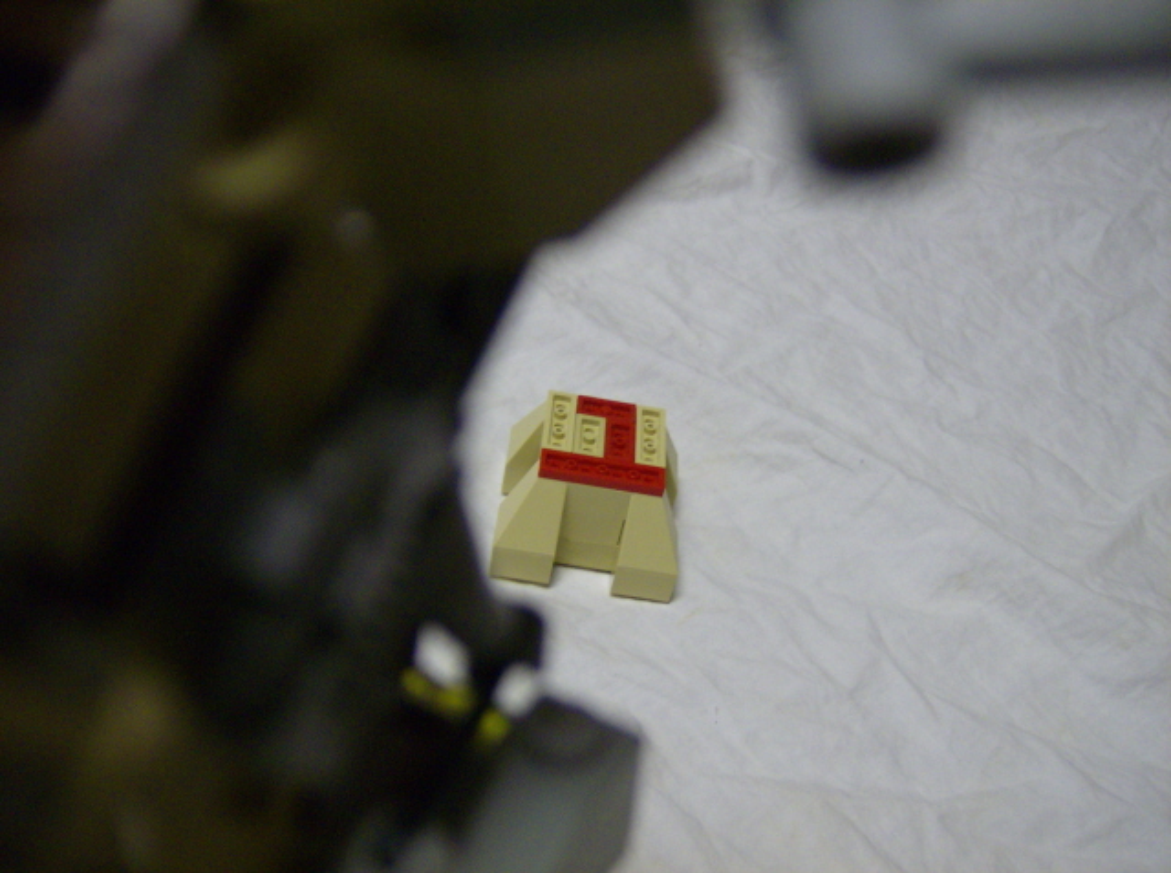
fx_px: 1215
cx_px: 586
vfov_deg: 39.5
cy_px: 436
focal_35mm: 36
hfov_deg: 51.5
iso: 200
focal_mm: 6
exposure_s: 1/29.2
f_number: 2.8
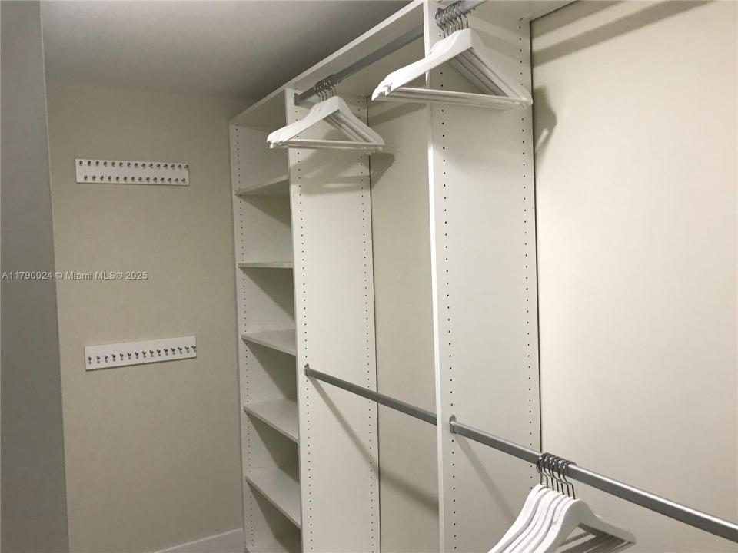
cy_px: 276
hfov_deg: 63.4
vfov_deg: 49.7
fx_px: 597
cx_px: 369
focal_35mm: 28
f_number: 1.8
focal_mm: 3.99
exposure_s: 1/20
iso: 40
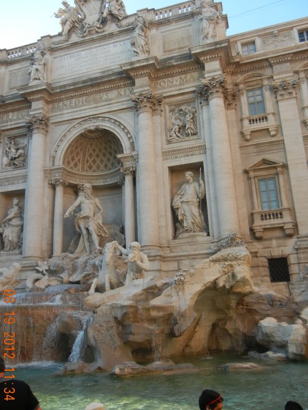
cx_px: 143
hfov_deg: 42.9
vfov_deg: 55.3
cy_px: 203
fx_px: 391
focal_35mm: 33
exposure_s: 1/340
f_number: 3.5
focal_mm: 5.4
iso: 160
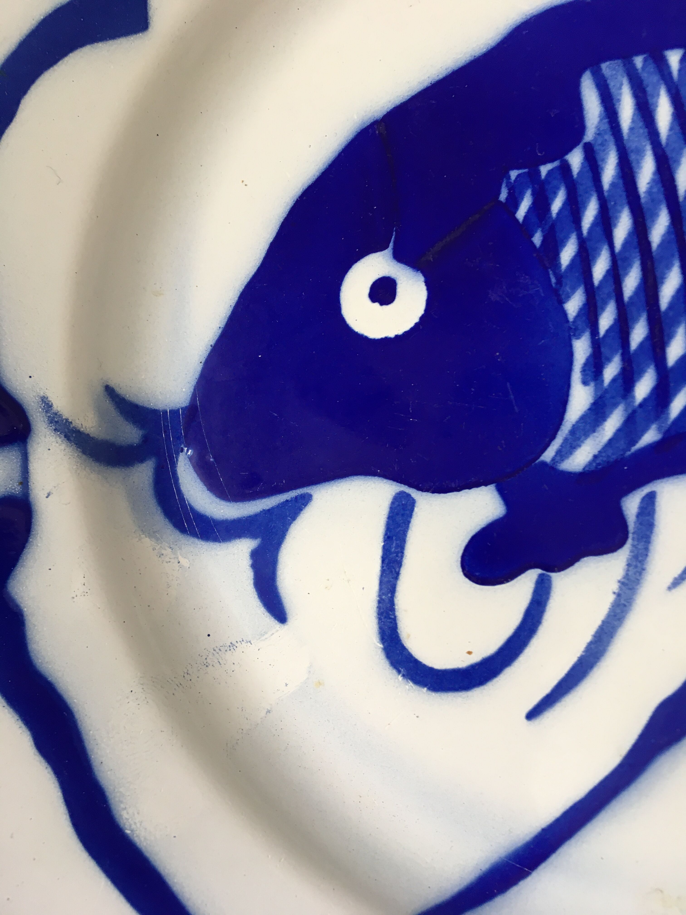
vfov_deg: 61.7
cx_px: 343
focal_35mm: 29
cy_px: 458
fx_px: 766
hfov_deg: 48.2
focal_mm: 4.15
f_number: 2.2
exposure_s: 1/33
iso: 64
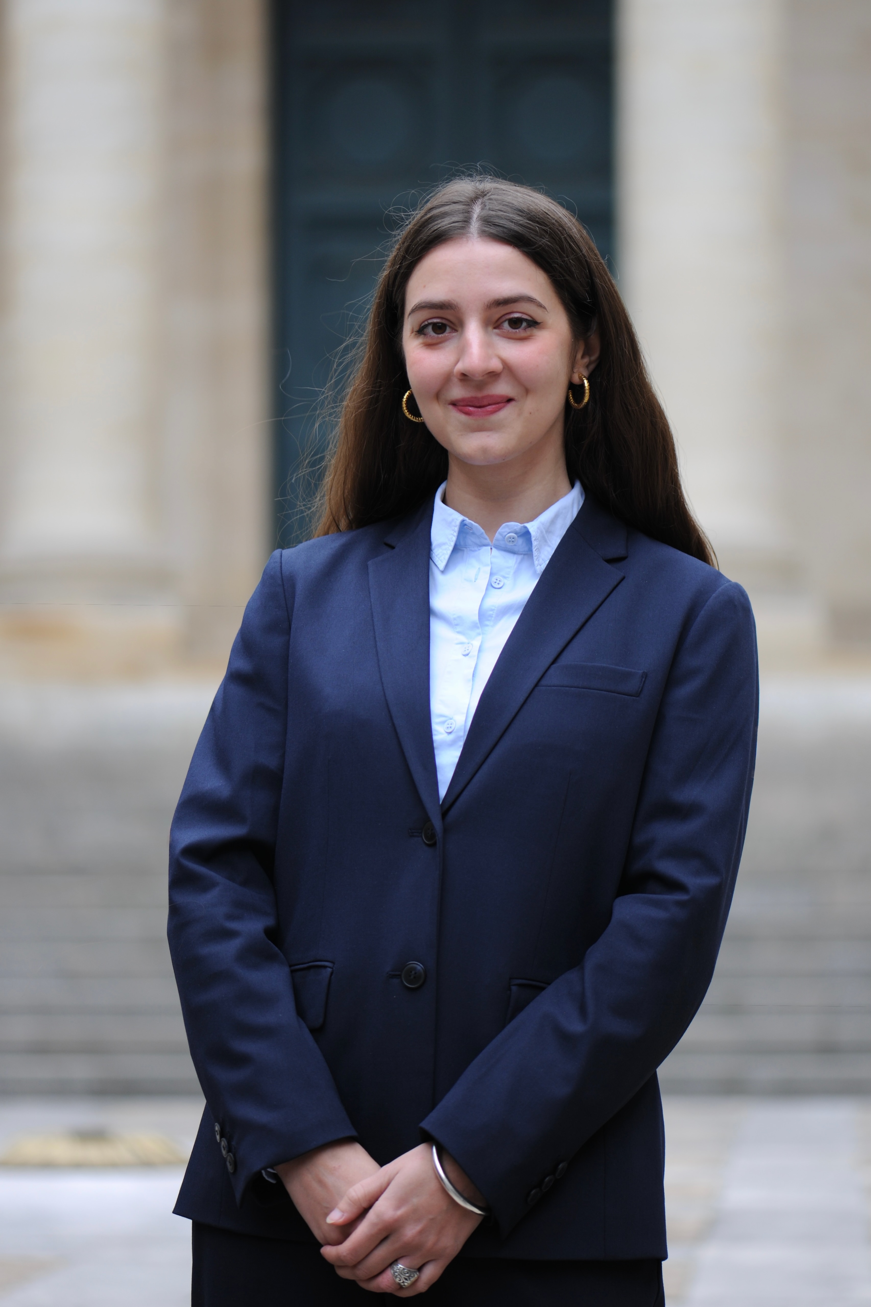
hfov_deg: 13.0
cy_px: 654
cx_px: 436
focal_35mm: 105
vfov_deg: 19.5
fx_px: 3811
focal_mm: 105
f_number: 2.8
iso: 200
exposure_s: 1/160
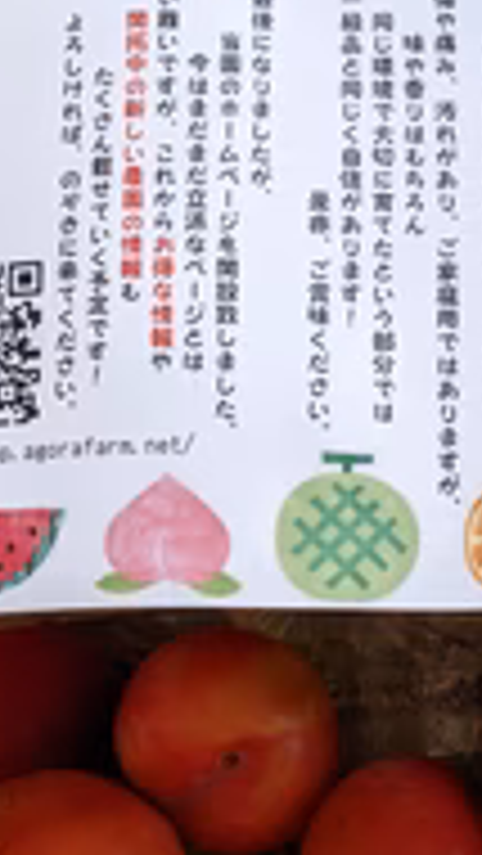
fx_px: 1407
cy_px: 824
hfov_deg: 19.1
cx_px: 419
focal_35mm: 62
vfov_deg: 31.6
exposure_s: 1/60
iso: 69
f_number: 1.73
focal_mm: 4.38
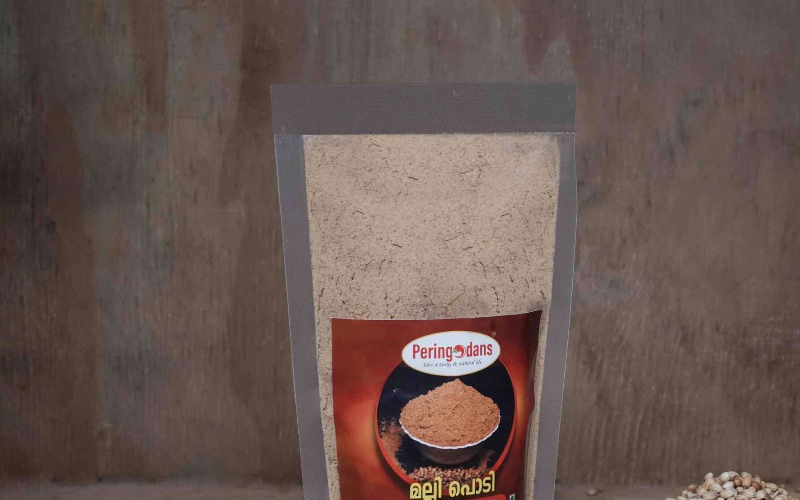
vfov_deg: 20.2
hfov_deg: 31.8
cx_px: 539
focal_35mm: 64
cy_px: 357
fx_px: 1393
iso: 3200
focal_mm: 43.6
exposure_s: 1/500
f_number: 13
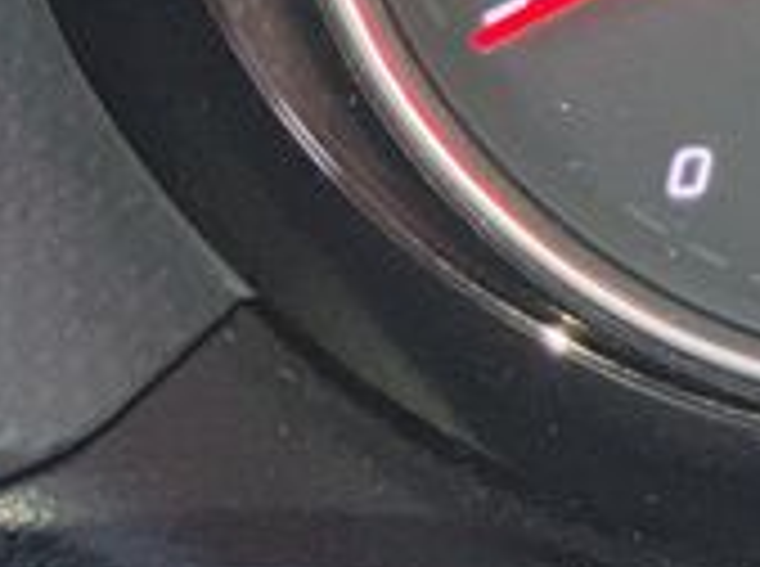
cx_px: 2181
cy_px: -266
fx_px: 3724
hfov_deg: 9.5
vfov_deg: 8.5
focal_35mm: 170
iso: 20
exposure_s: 1/26
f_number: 1.8
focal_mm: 3.99
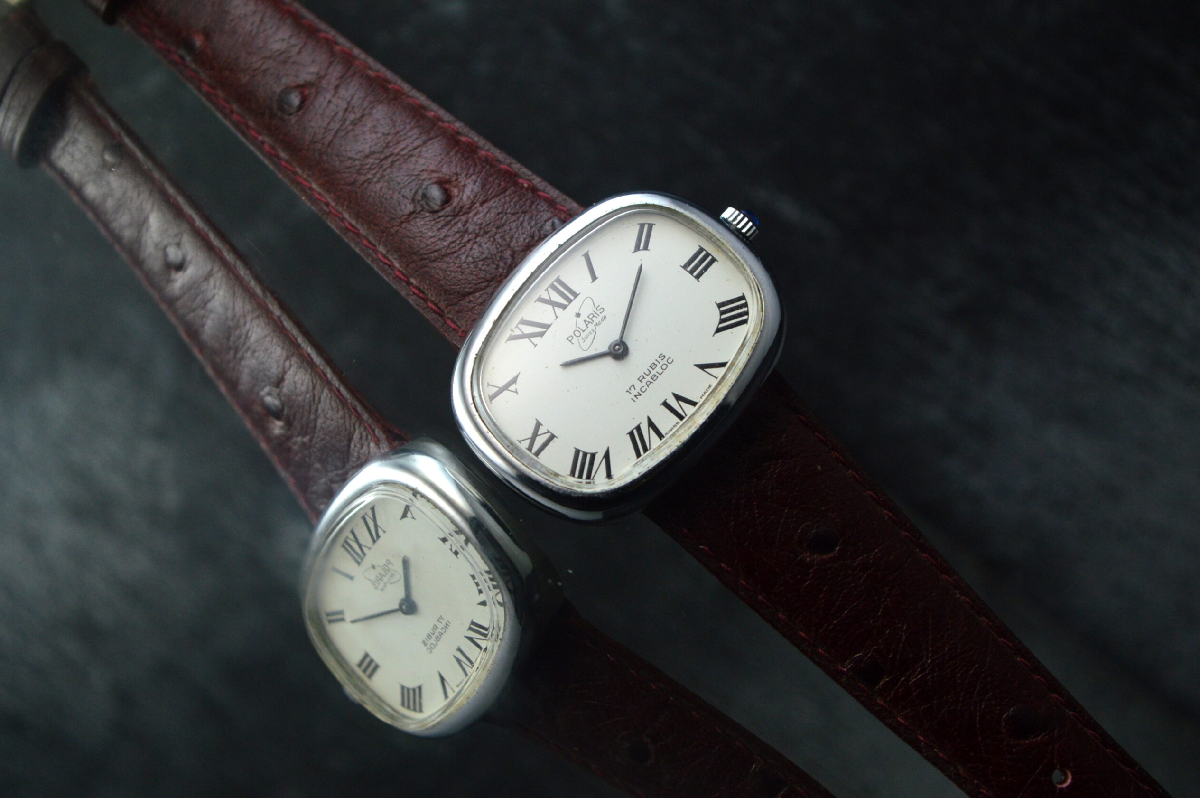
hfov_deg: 24.4
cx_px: 597
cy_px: 396
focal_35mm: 84
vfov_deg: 16.3
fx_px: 2781
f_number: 6.3
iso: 800
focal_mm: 55
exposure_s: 1/160
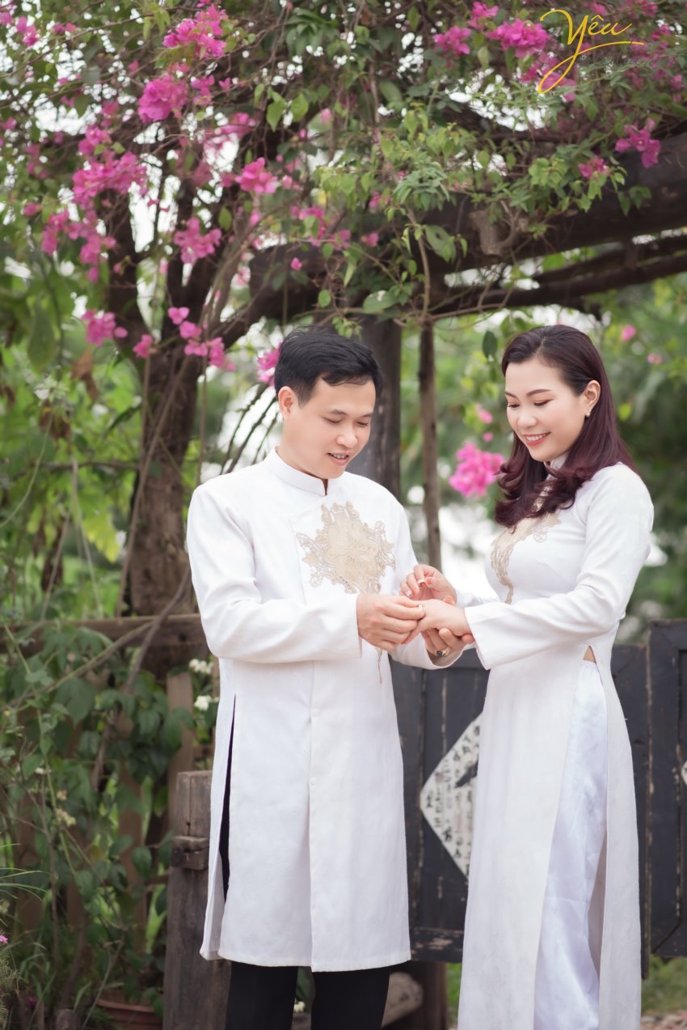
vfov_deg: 23.9
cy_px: 515
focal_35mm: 85
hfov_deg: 16.1
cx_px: 344
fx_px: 2430
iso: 160
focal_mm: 85
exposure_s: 1/640
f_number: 2.8
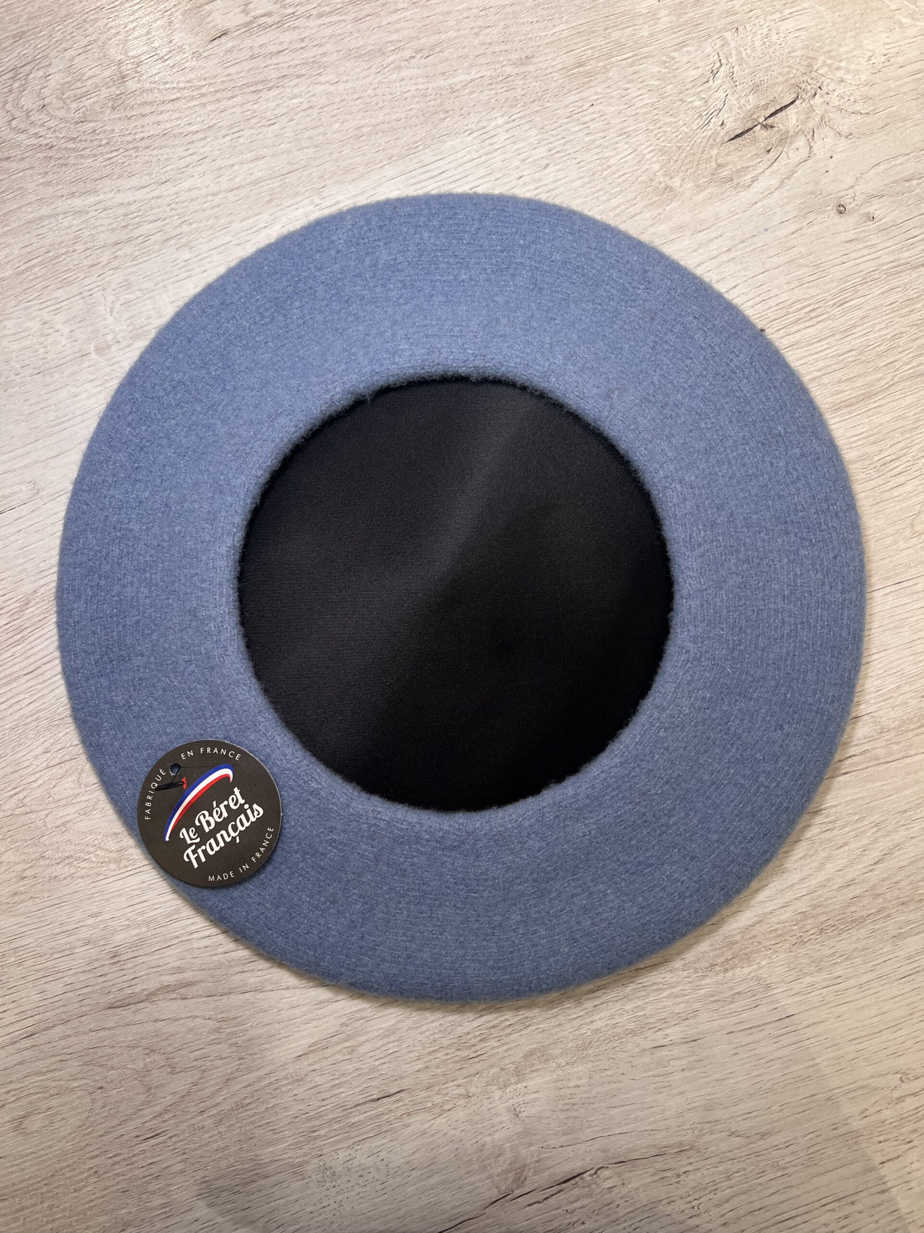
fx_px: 925
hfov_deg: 53.1
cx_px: 462
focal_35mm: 26
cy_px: 616
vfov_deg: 67.3
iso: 125
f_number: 1.5
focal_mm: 5.7
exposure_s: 1/100
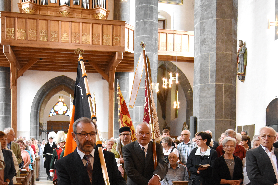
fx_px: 386
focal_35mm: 50
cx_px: 139
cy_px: 167
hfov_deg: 39.6
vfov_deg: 26.1
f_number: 2.8
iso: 4000
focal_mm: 22
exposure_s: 1/250
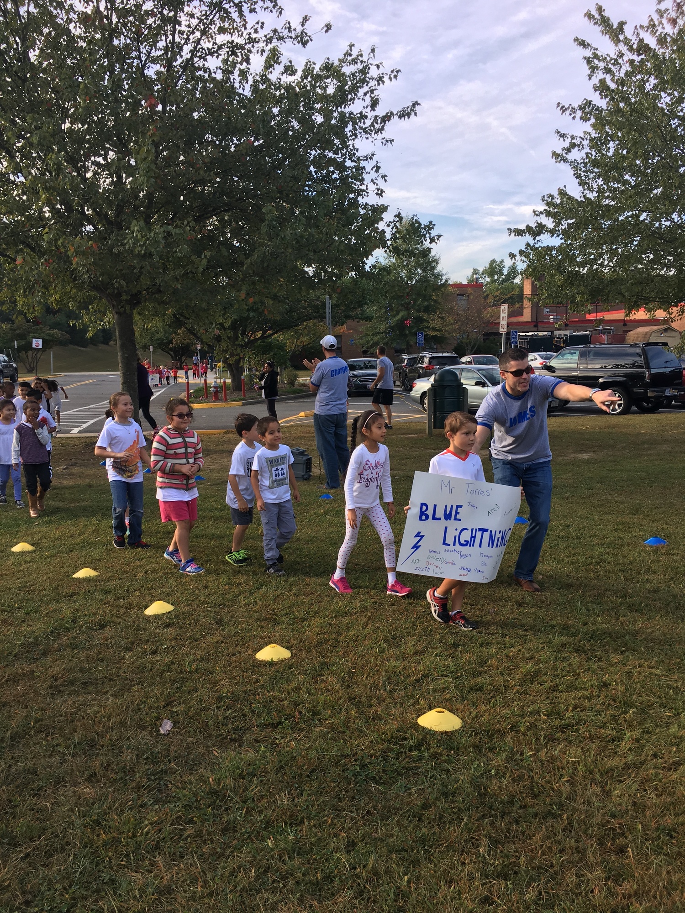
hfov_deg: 48.2
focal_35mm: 29
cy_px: 456
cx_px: 342
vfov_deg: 61.7
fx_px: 765
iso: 25
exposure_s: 1/444
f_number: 2.2
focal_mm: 4.15
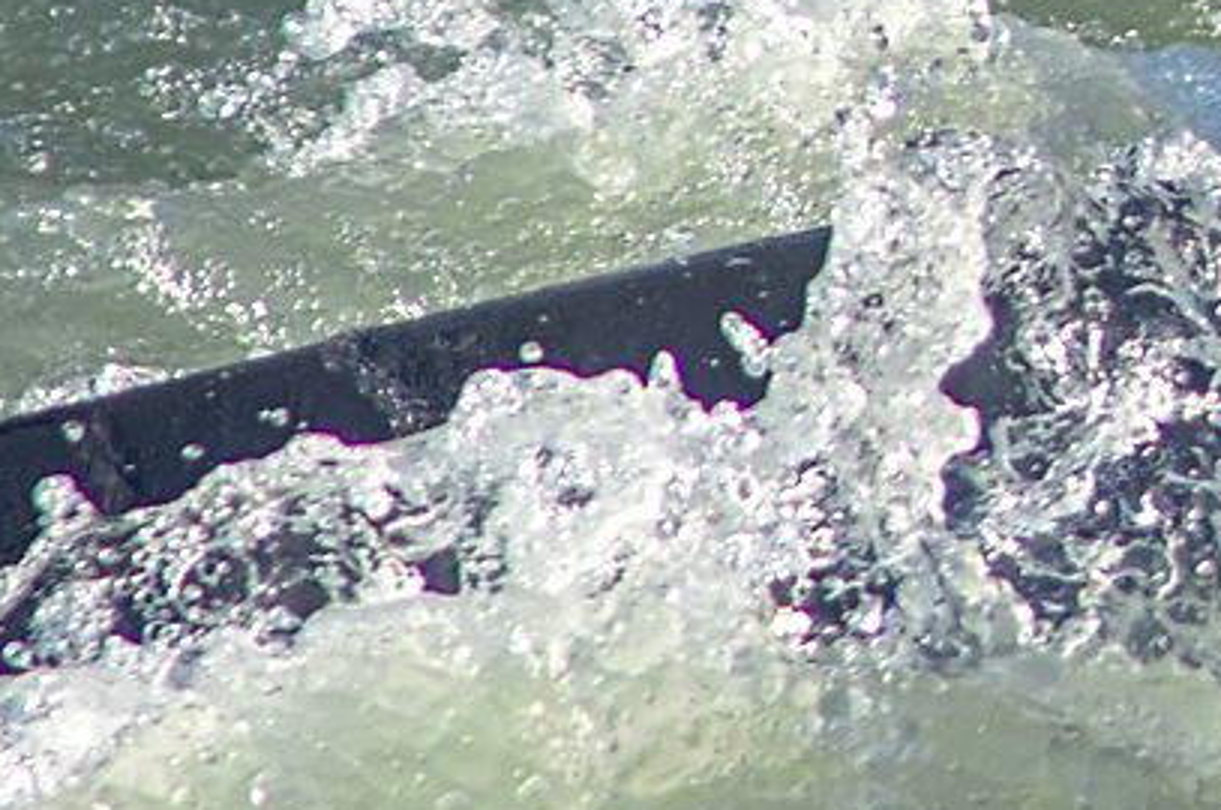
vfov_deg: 1.5
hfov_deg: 2.2
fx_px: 31457
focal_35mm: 929
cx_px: 2826
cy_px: -482
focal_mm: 105
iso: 200
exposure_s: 1/1250
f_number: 4
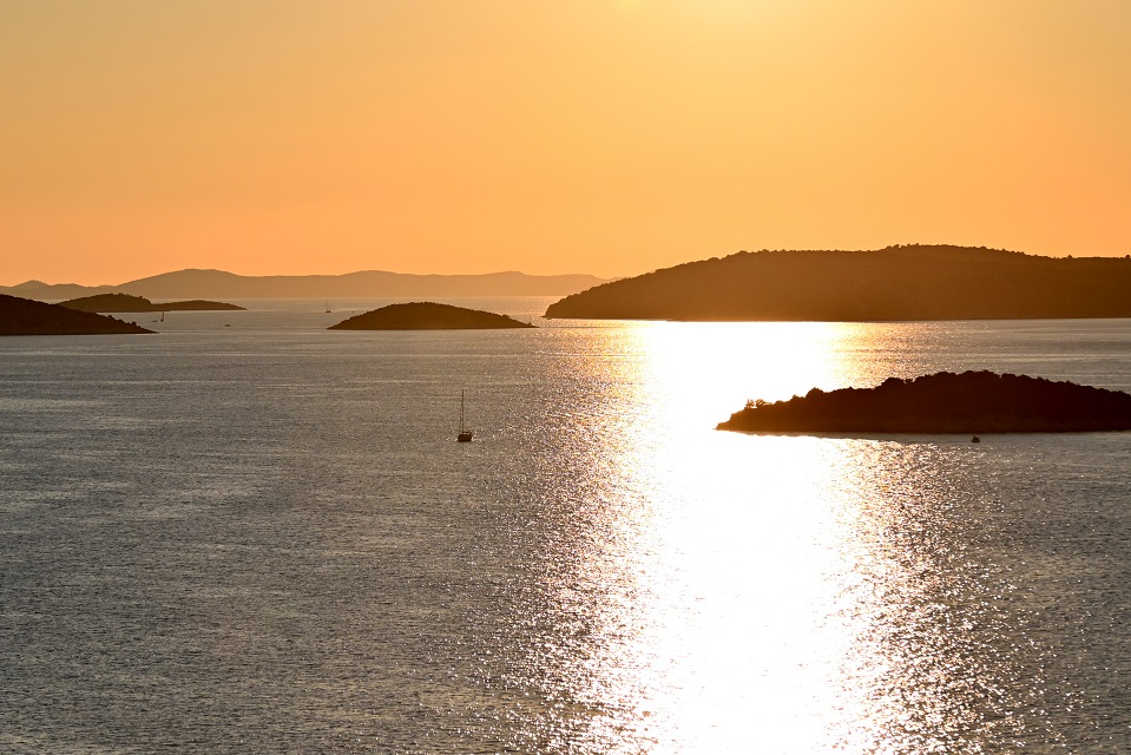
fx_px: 5405
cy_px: 227
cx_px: 497
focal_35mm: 172
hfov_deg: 11.9
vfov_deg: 8.0
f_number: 4.5
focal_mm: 110
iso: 250
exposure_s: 1/6400
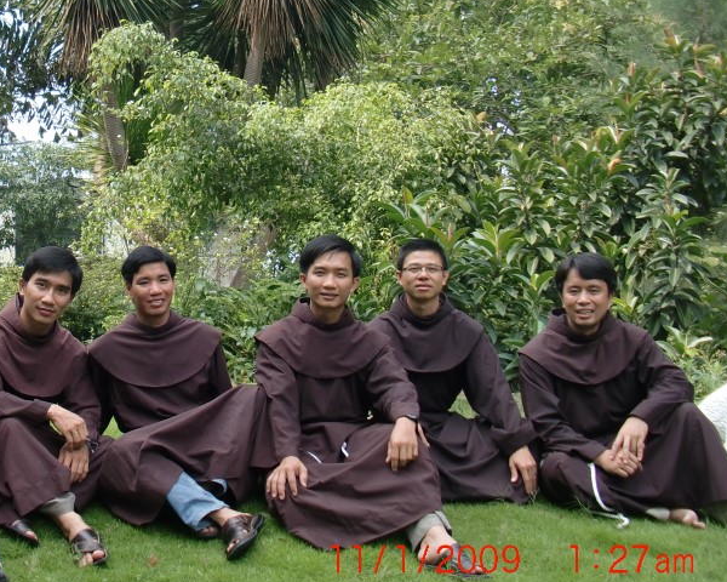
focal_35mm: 60
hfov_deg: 30.7
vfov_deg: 25.2
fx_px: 1291
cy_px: 189
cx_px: 150
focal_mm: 6.3
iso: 64
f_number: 2.8
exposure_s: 1/250
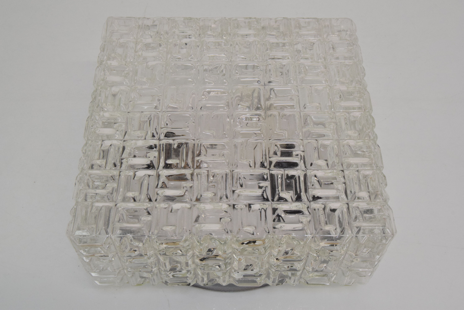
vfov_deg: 29.9
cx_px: 232
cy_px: 155
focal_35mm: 45
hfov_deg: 43.6
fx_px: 580
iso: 1600
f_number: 14
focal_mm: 30
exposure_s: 1/100
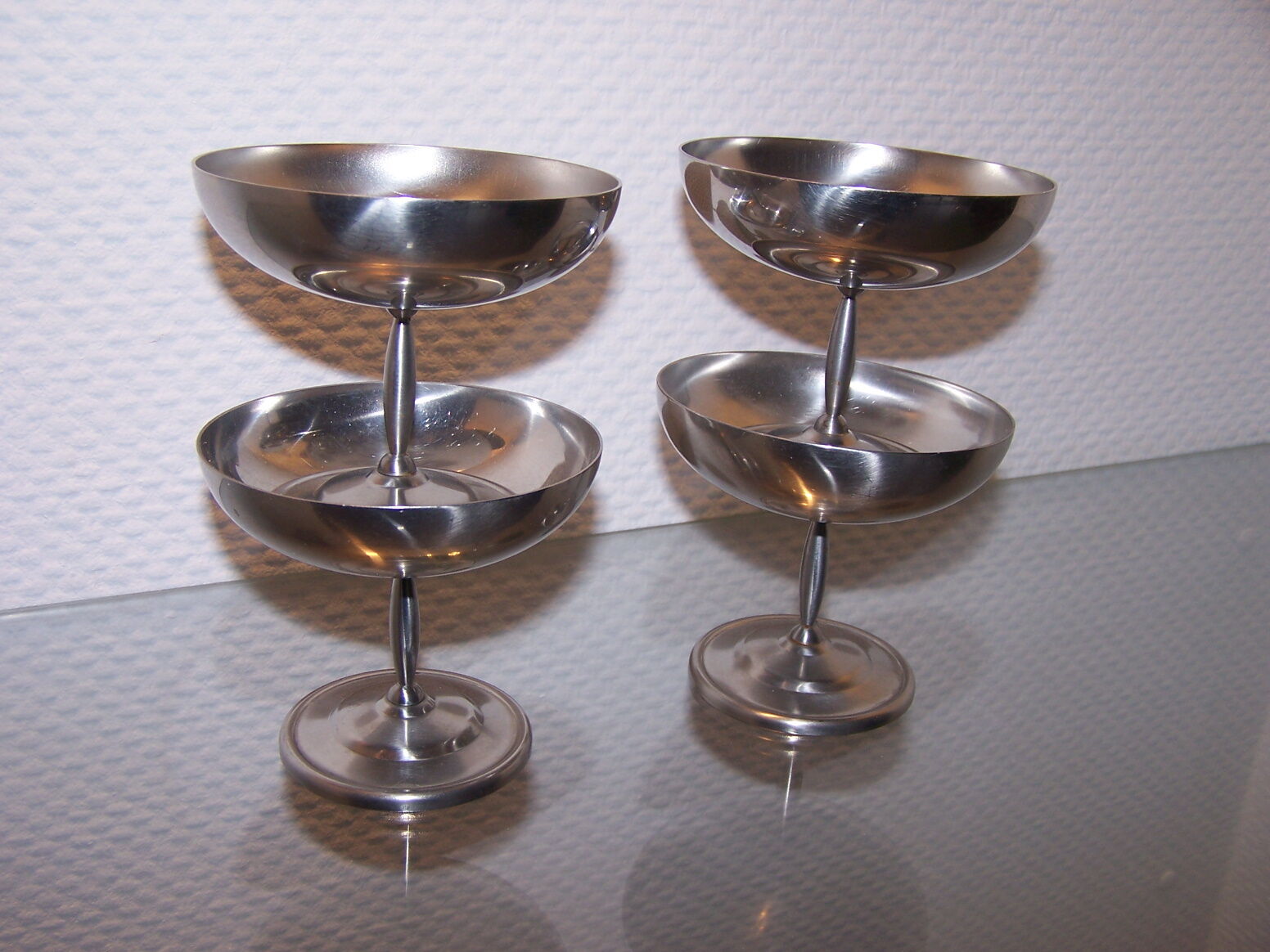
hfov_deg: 49.0
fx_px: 1394
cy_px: 476
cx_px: 635
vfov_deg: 37.7
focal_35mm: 38
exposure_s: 1/60
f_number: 2.8
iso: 80
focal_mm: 6.3
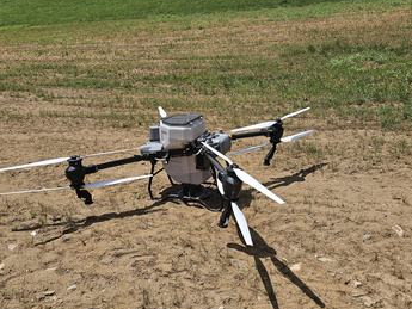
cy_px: 141
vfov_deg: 44.1
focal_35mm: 32
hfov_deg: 56.7
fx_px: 381
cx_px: 191
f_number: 1.7
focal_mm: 6.3
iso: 10
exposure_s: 1/1019
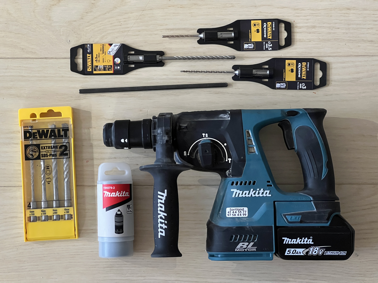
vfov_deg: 19.1
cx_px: 189
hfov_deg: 25.3
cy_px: 142
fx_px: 841
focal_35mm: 77
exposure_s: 1/30
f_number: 2.8
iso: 1000
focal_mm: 9
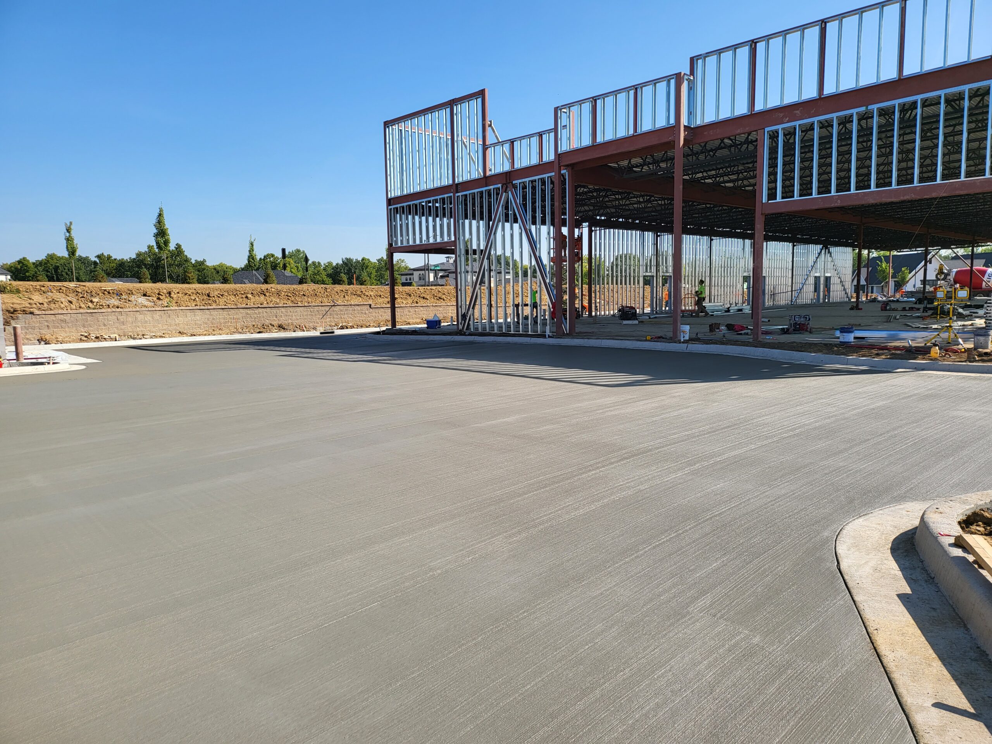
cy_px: 372
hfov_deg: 71.6
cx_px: 496
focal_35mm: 24
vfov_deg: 56.8
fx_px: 688
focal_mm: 5
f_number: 1.8
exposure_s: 1/1874
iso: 40
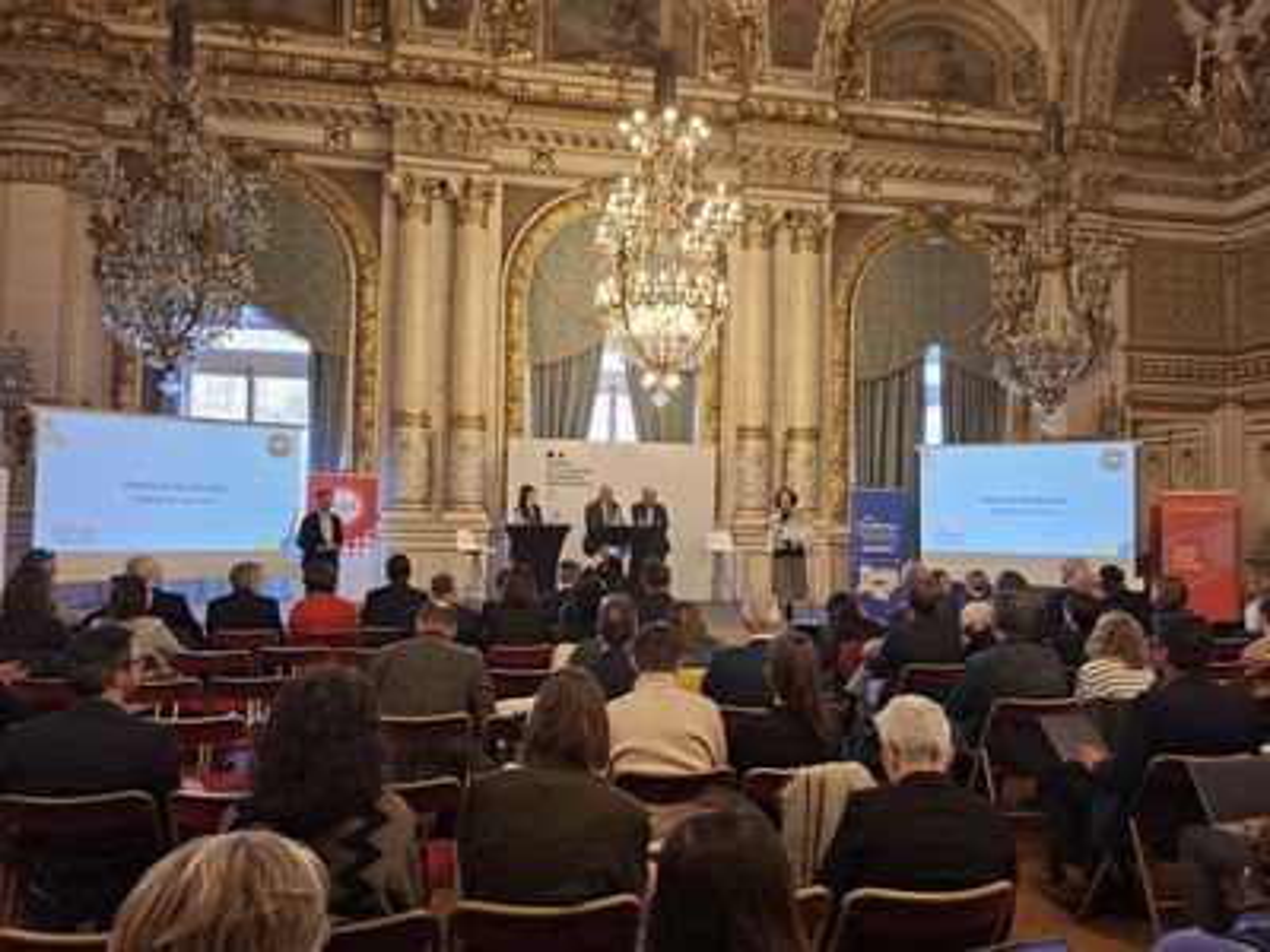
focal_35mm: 23
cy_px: 476
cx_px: 635
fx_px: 844
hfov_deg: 73.9
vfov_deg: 58.9
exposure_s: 1/120
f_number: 1.8
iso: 200
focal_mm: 5.54
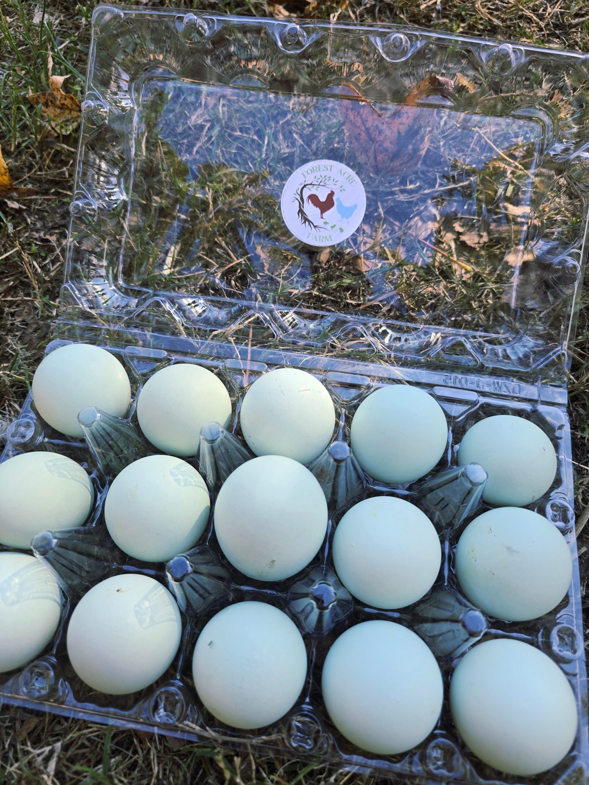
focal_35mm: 23
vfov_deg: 73.9
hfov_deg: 58.9
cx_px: 294
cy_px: 392
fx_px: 522
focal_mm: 6.3
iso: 25
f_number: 1.7
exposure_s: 1/182
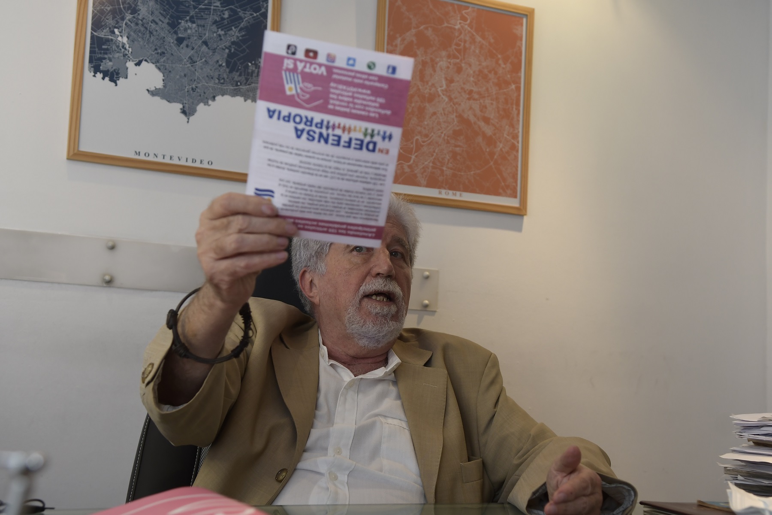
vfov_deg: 28.9
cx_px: 386
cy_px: 258
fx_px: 997
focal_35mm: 46
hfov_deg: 42.3
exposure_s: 1/100
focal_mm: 31
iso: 500
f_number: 4.5
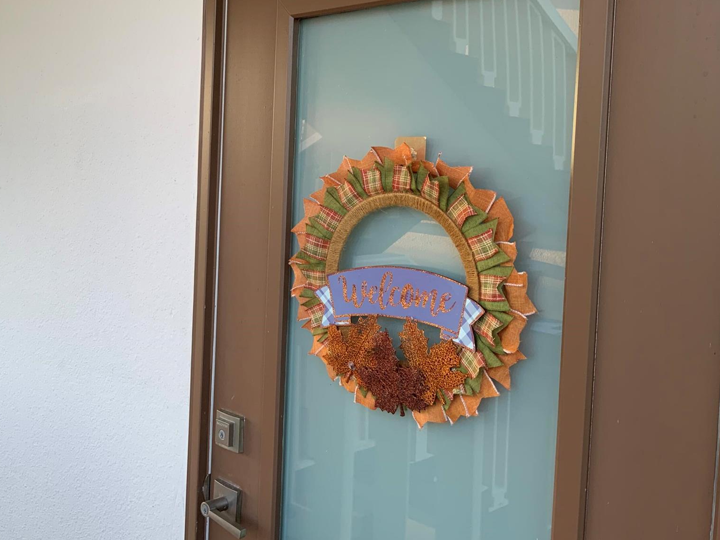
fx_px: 811
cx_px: 251
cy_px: 201
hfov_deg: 47.2
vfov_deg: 36.6
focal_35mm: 39
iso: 20
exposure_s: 1/122
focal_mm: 3
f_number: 1.8
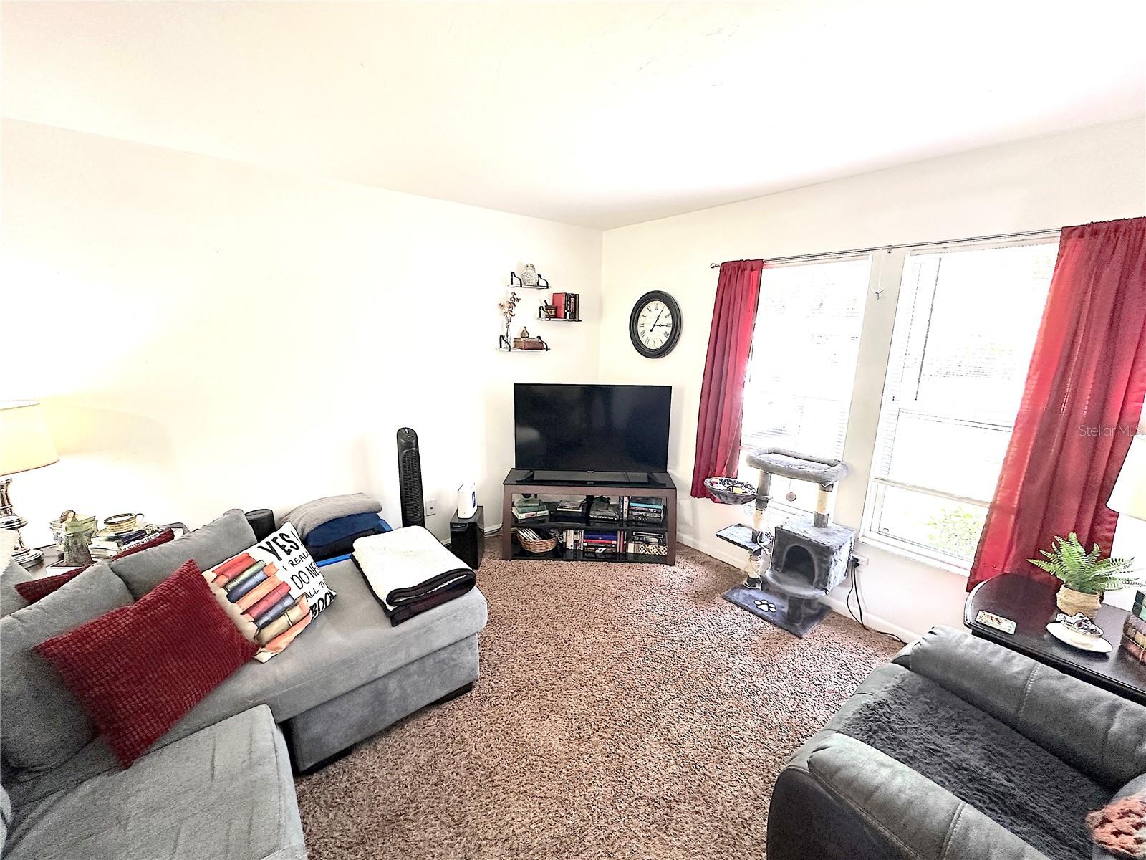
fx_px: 463
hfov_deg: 102.1
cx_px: 573
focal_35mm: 14
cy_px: 430
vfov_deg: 85.7
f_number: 2.2
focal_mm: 2.22
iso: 320
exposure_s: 1/72
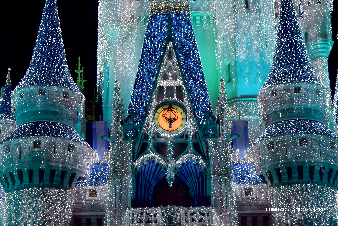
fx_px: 775
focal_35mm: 82
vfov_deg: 16.6
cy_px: 113
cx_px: 169
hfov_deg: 24.6
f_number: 5.6
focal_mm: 55
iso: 1400
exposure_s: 1/100
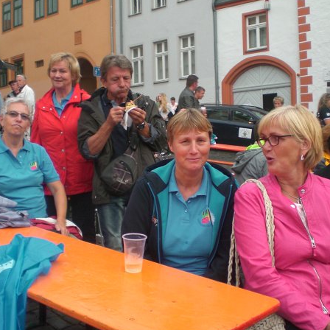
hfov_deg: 35.2
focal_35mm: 48
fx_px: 518
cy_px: 173
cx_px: 201
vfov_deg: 35.3
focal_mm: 6.3
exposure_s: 1/125
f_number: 3.1
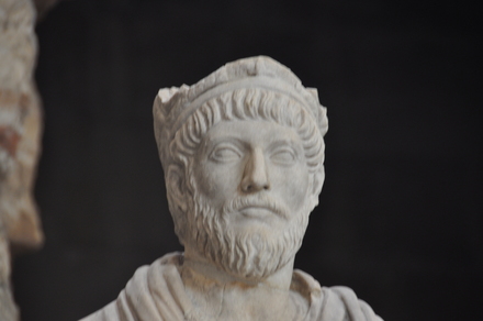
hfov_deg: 6.9
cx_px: 242
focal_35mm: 300
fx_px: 4019
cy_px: 160
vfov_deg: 4.6
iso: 500
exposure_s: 1/10
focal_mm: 200
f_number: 5.6
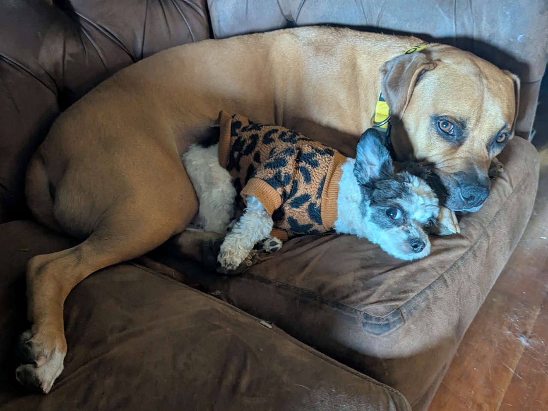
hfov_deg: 71.6
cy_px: 206
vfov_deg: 56.8
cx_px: 274
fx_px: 380
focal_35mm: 24
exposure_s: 1/24
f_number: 1.9
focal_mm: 6.8
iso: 1597
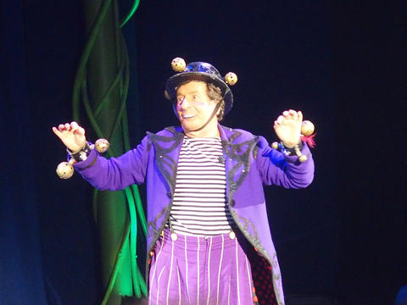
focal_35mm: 200
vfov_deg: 7.4
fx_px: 2352
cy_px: 152
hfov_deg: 9.9
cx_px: 204
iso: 1600
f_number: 2.8
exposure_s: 1/50
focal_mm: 42.5
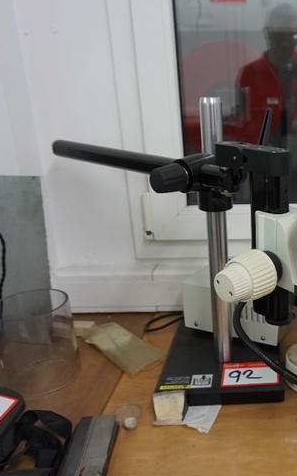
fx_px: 480
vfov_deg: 52.8
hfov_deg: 31.2
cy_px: 237
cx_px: 314
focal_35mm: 37
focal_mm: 16
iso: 800
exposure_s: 1/60
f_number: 4
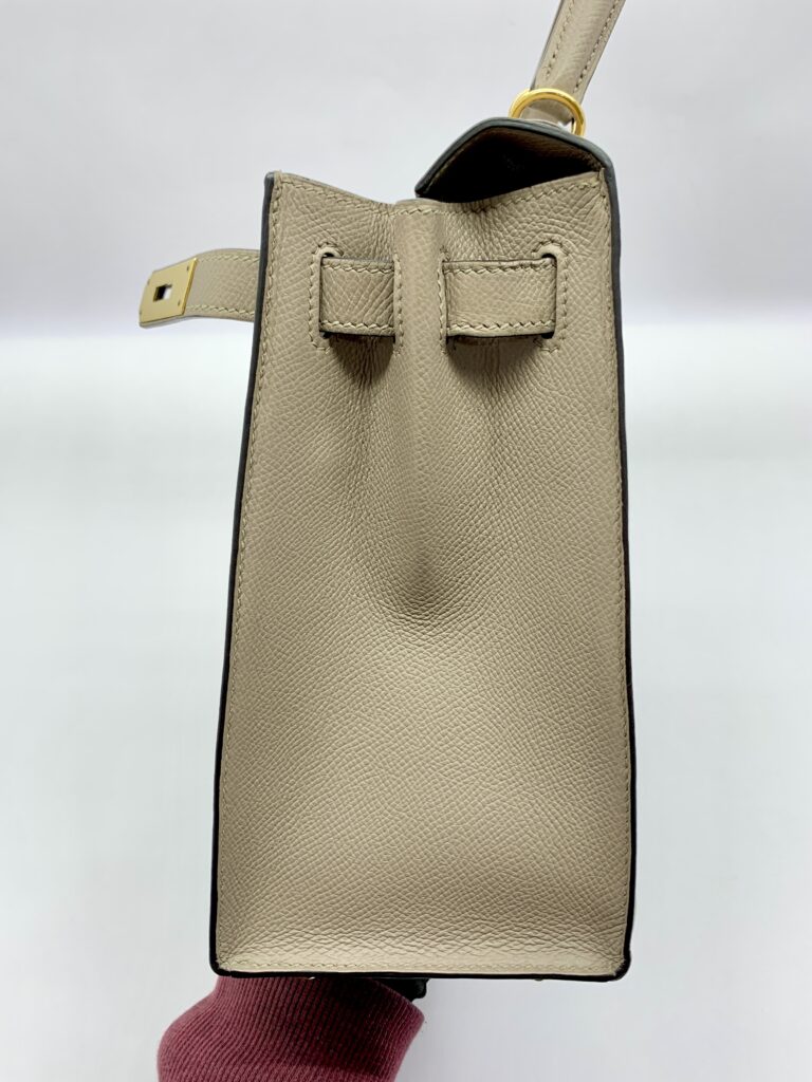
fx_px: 813
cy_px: 541
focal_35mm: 26
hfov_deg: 53.1
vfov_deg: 67.3
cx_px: 406
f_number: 1.8
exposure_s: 1/100
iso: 80
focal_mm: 4.25
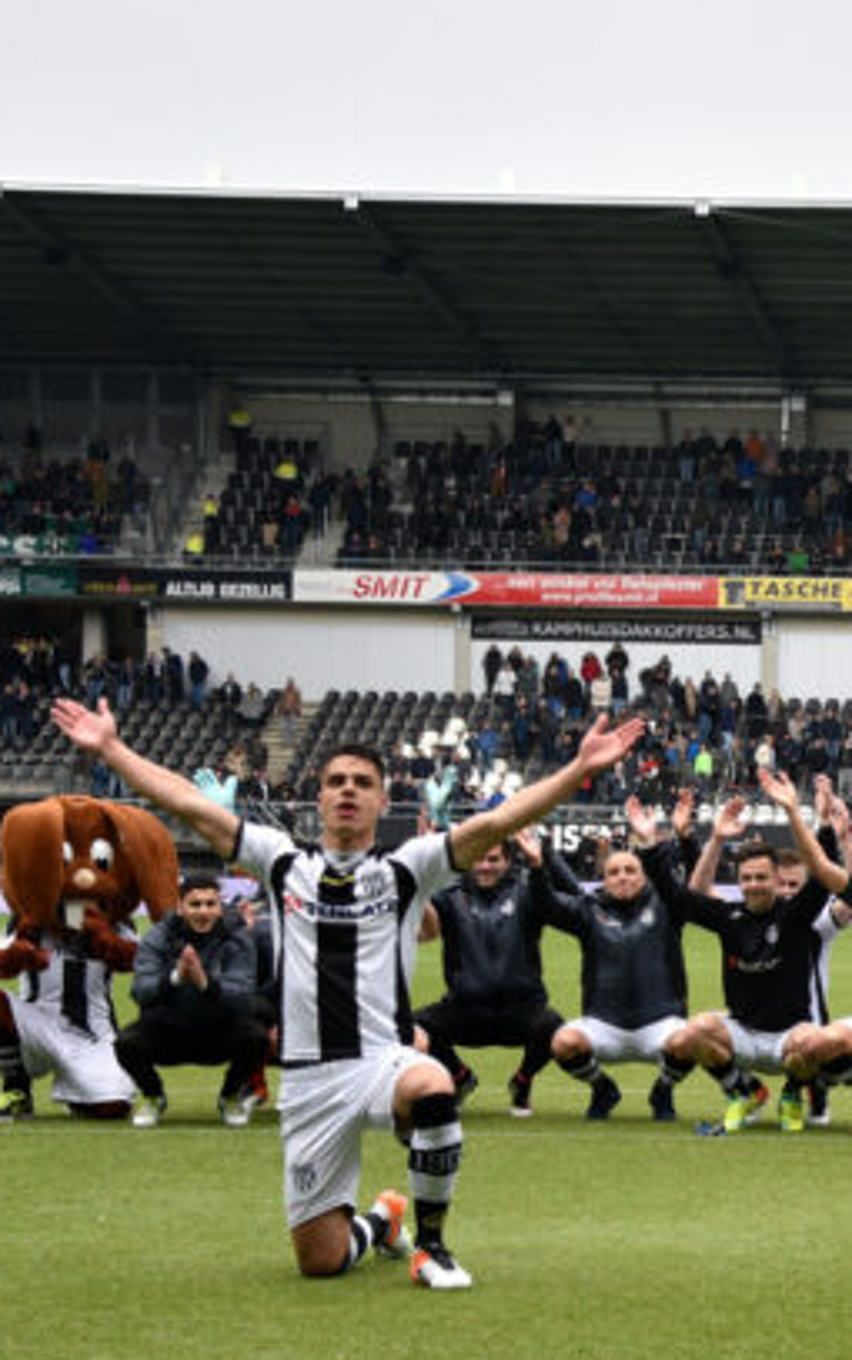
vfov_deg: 21.4
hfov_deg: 12.9
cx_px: 1221
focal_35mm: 97
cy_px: 717
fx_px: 3597
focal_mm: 50
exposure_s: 1/500
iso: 220
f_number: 4.5
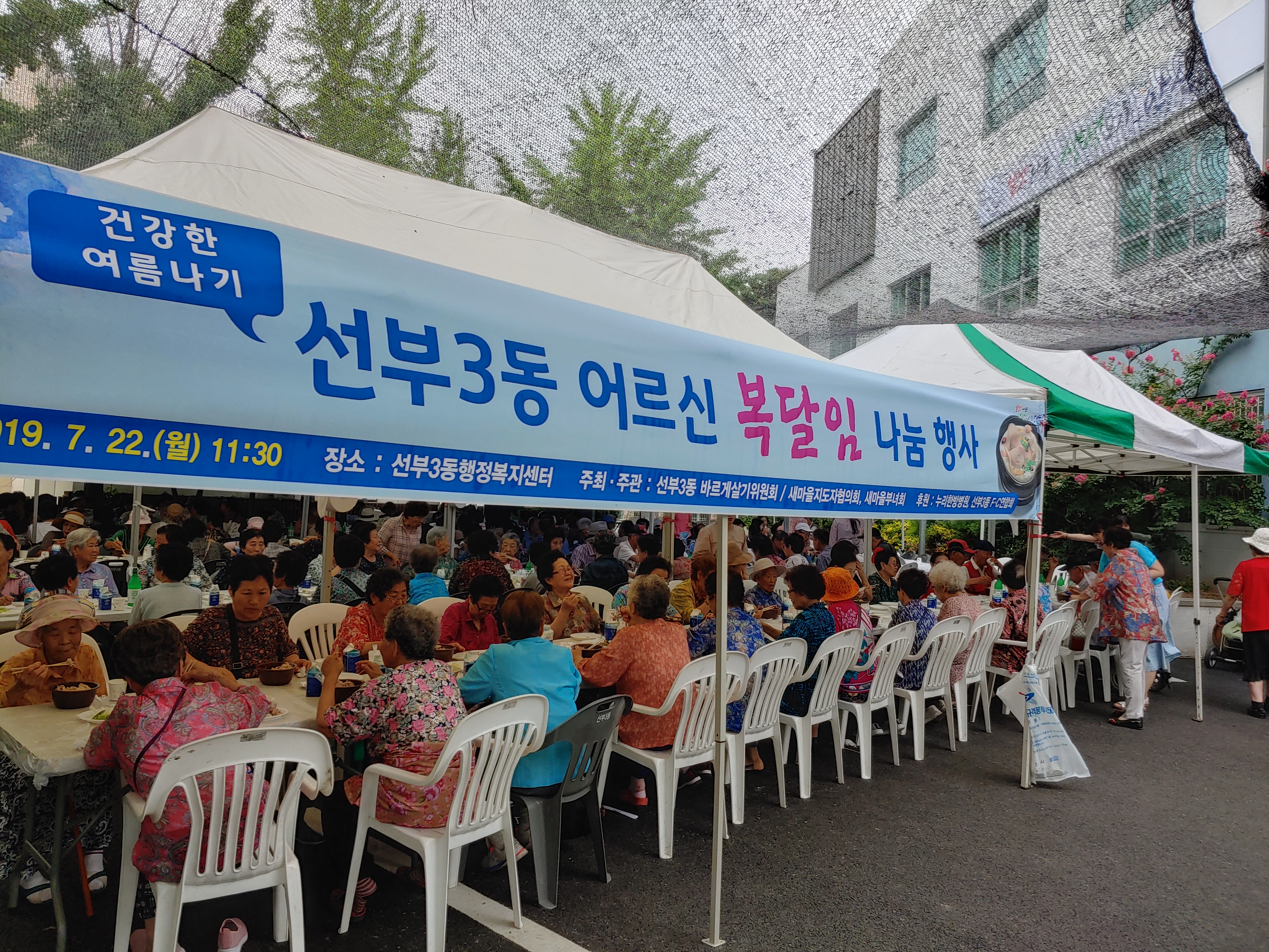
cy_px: 476
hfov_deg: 69.4
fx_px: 916
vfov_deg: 54.9
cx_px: 634
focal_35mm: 25
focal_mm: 4.23
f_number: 1.5
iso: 50
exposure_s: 1/667
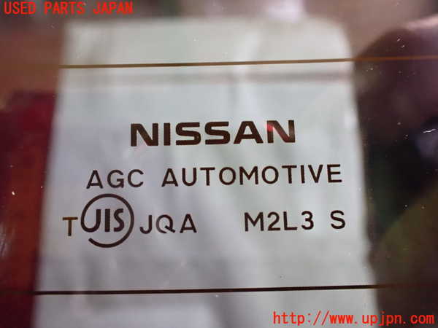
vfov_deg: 46.8
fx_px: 380
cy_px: 164
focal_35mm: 30
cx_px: 219
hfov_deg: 60.0
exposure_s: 1/30
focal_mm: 5.4
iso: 1250
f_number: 2.3
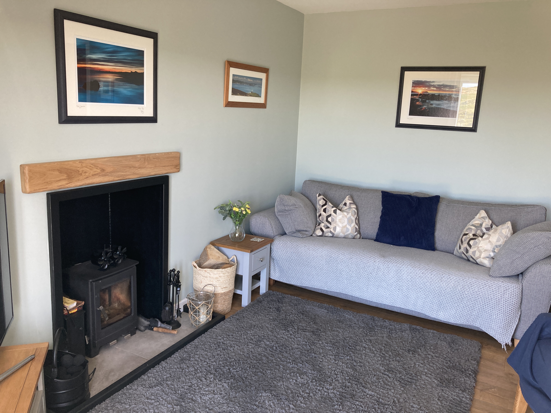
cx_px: 276
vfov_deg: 49.7
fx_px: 446
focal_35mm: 28
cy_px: 206
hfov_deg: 63.4
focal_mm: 3.99
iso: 80
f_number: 1.8
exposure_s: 1/79
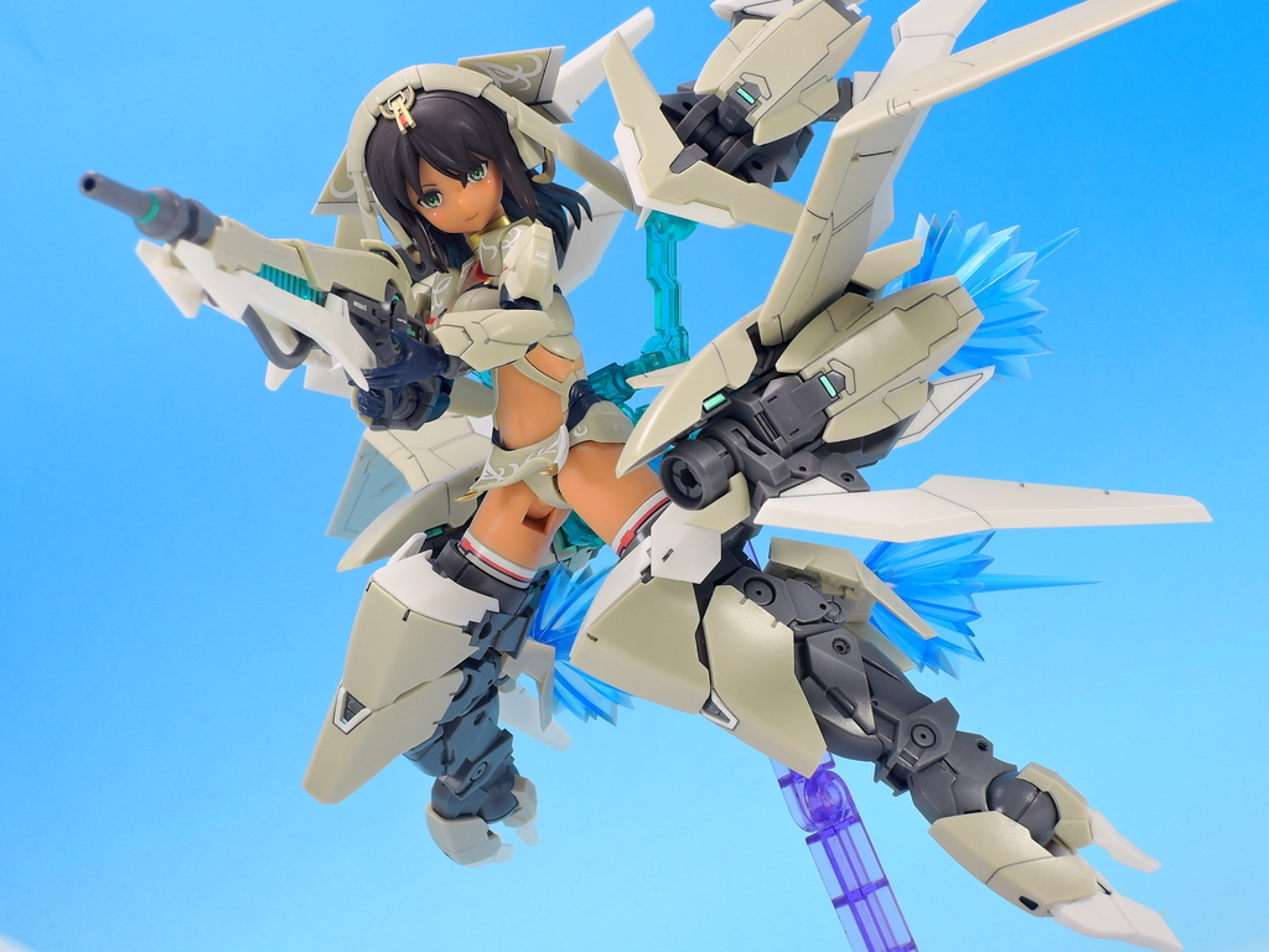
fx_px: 3116
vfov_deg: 17.4
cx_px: 634
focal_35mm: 85
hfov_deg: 23.0
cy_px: 476
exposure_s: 1
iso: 80
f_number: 7.1
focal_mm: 18.2
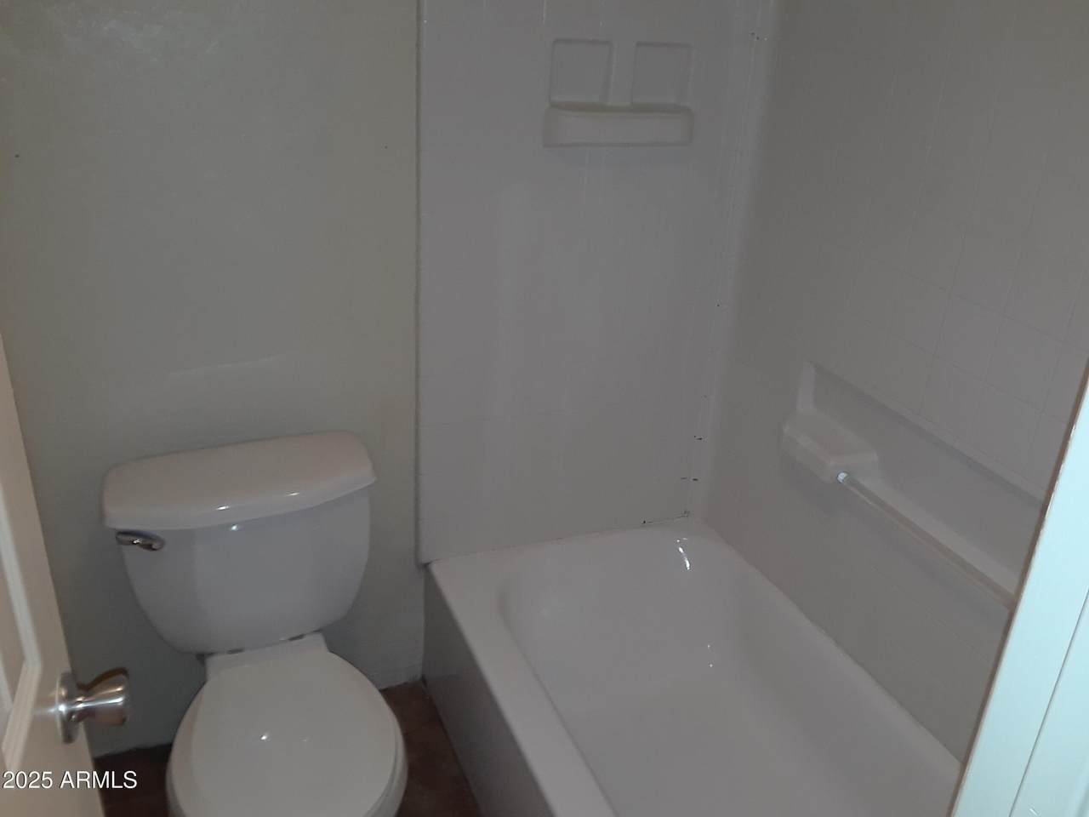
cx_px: 544
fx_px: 944
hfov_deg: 60.0
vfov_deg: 46.8
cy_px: 408
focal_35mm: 30
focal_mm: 2.47
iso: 80
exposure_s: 1/30
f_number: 1.9
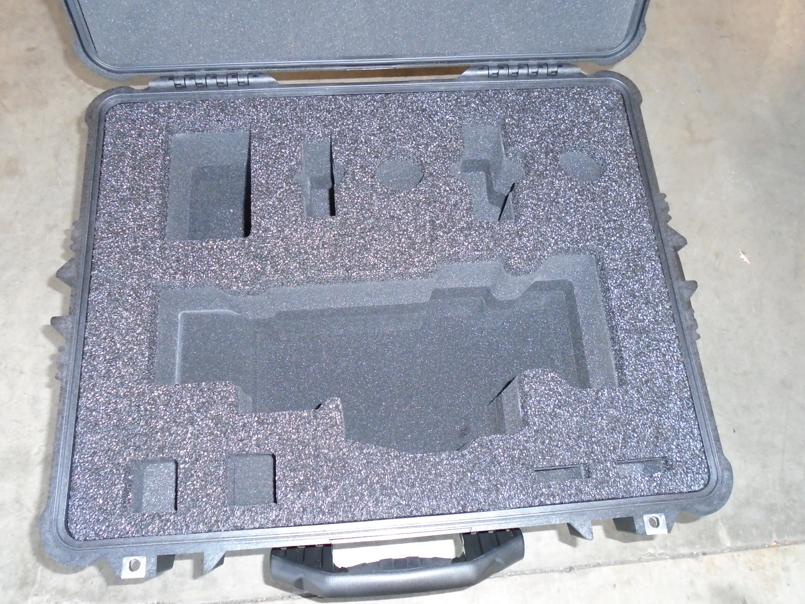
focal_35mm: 26
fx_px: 605
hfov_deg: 67.3
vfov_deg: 53.1
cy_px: 302
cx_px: 402
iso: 400
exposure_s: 1/30
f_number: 3.2
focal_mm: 4.6
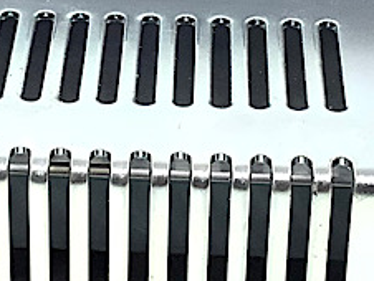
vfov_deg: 9.1
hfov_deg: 12.1
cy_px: 20
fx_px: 1763
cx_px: 127
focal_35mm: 163
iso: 80
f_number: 2.4
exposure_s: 1/50
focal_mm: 3.3
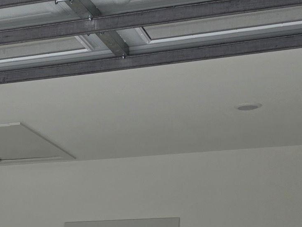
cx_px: -41
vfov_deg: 13.8
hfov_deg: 19.3
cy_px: 388
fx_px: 846
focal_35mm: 97
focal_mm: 6.3
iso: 25
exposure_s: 1/120
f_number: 1.7
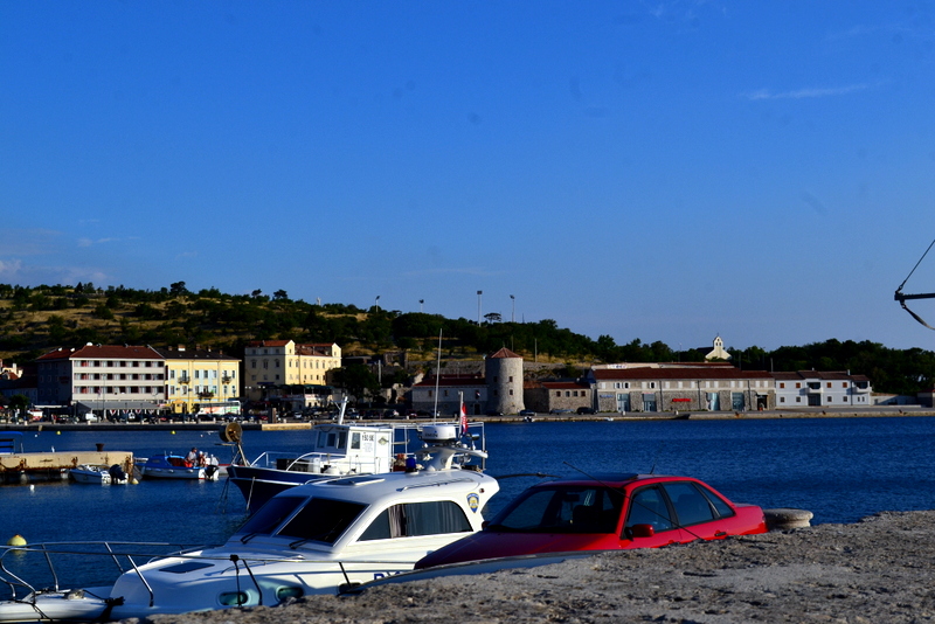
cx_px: 468
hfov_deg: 35.0
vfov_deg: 23.8
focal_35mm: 57
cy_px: 312
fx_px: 1481
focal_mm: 38
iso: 250
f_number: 11
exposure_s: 1/500
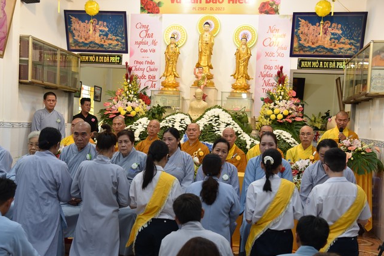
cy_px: 128
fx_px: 480
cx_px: 193
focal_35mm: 45
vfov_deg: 29.9
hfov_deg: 43.6
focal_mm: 44
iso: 400
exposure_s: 1/60
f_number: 4
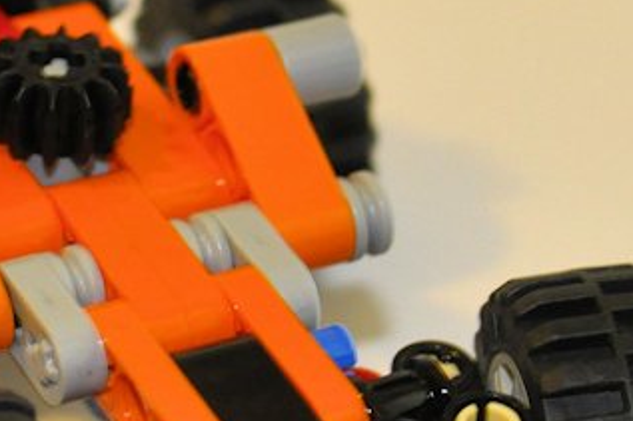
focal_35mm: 170
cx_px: 124
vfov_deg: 8.1
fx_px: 2981
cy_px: 292
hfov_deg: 12.1
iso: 1000
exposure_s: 1/20
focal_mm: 35
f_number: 4.8
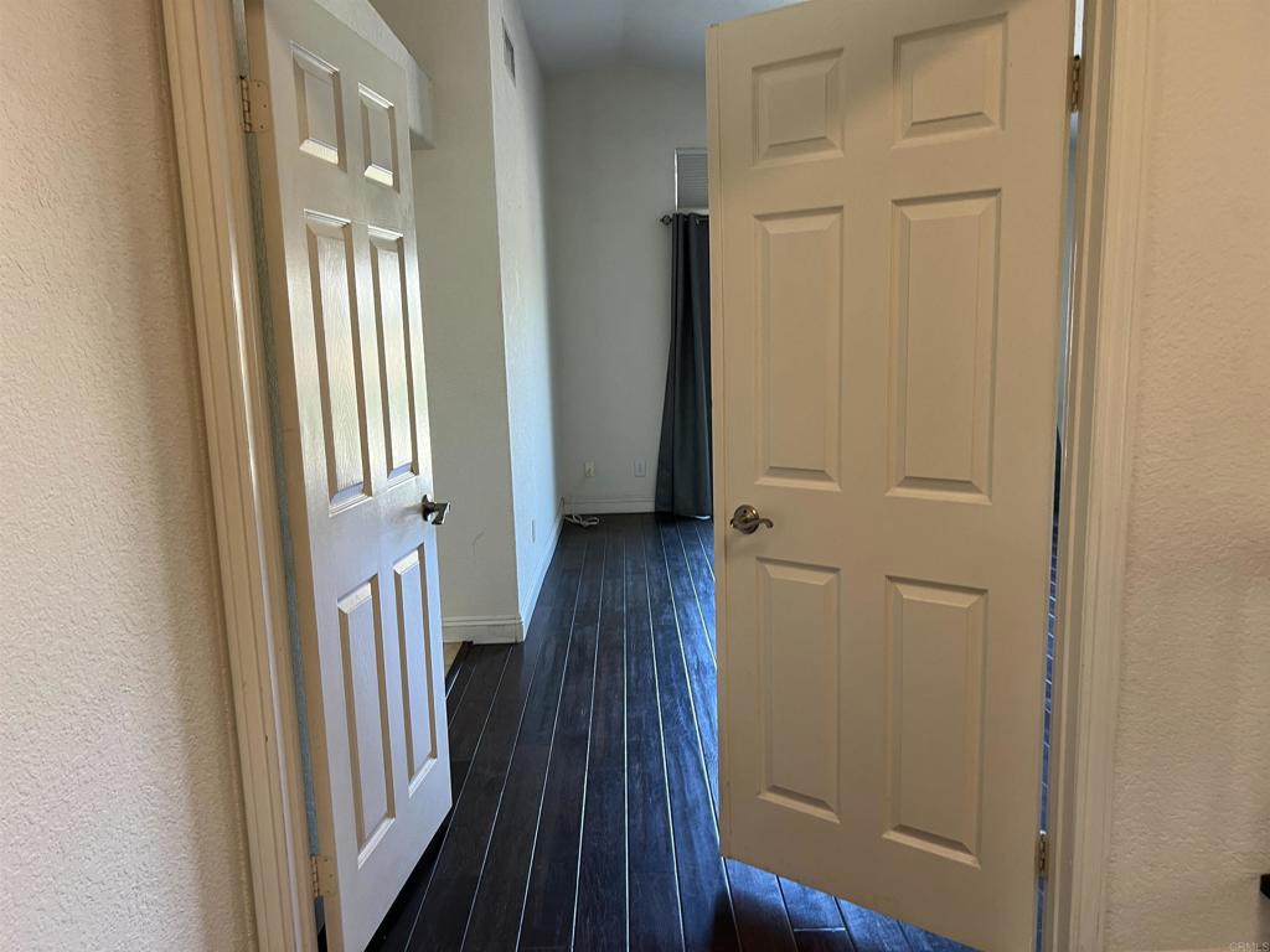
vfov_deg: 53.1
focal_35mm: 26
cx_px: 635
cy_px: 476
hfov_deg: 67.3
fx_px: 954
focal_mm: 5.7
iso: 100
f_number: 1.5
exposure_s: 1/60
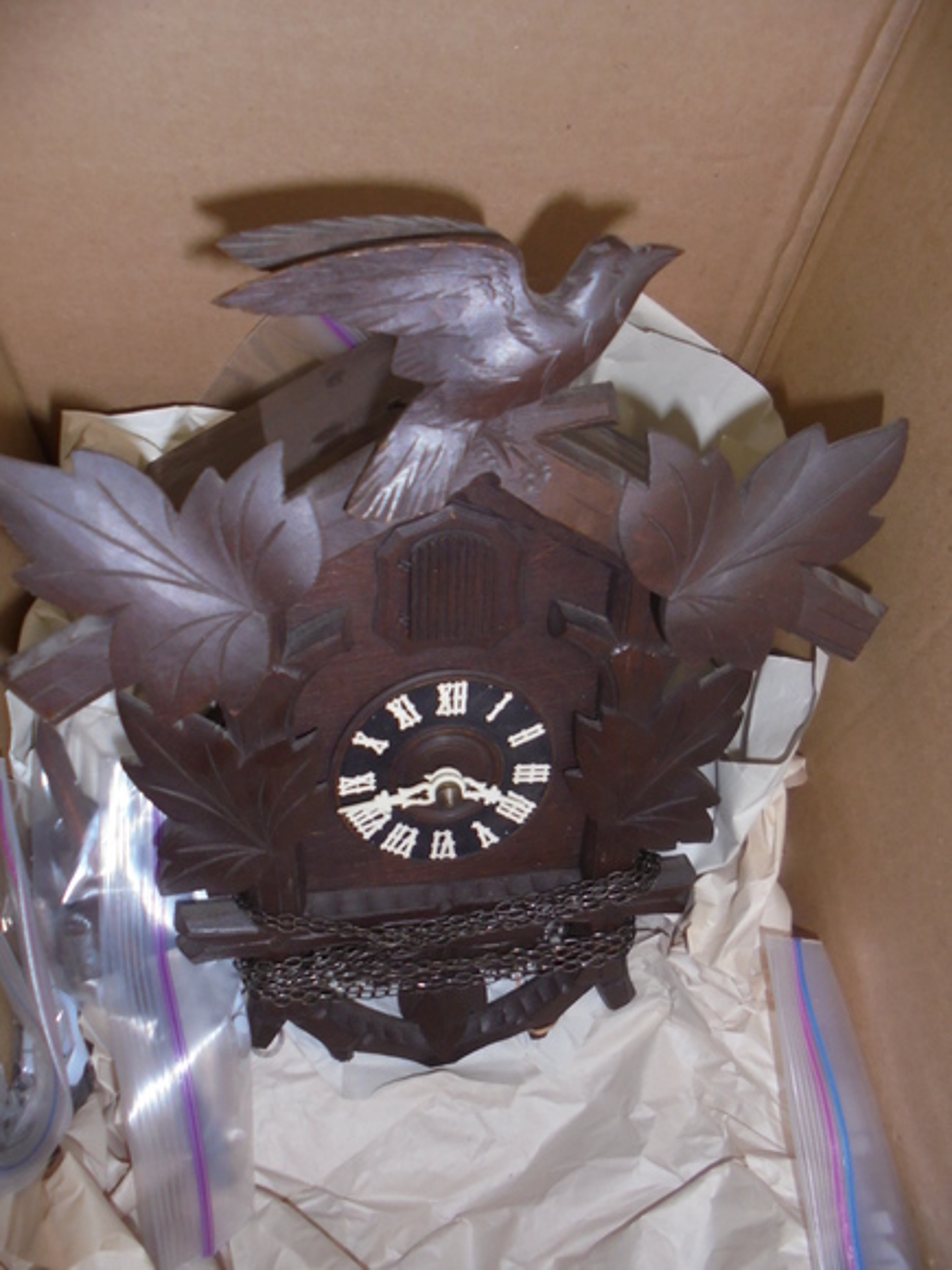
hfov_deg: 53.1
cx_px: 476
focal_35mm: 26
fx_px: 953
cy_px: 635
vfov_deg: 67.3
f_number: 3.5
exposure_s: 1/30
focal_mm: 4.6
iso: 200
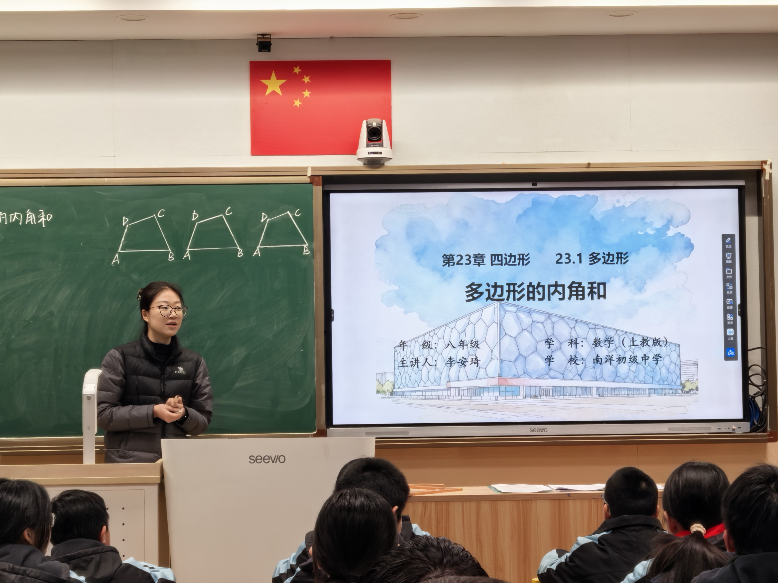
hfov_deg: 25.7
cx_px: 389
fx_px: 1708
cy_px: 292
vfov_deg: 19.4
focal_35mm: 76
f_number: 1.8
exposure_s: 1/125
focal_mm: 5.35
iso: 50
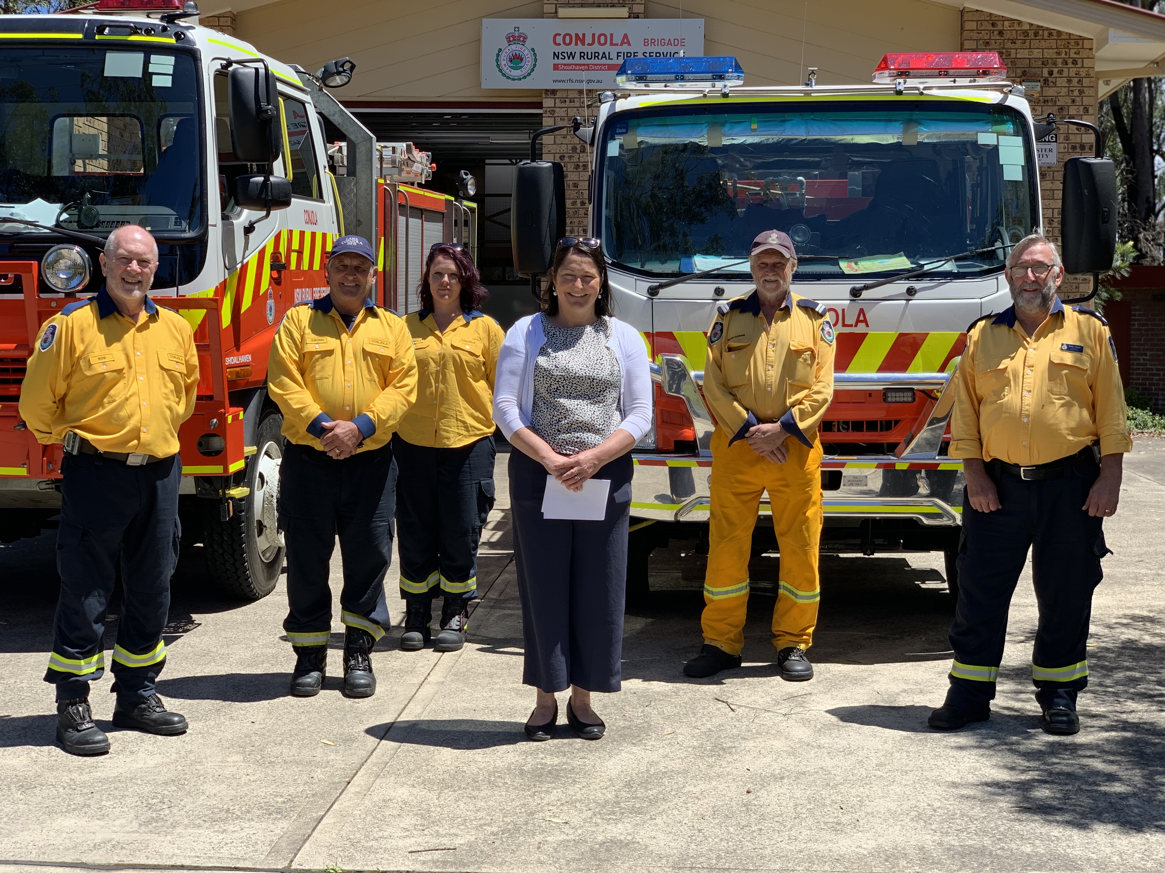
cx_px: 582
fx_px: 1750
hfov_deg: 36.8
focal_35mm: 52
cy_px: 436
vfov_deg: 28.0
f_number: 2.4
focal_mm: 6
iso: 16
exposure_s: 1/648
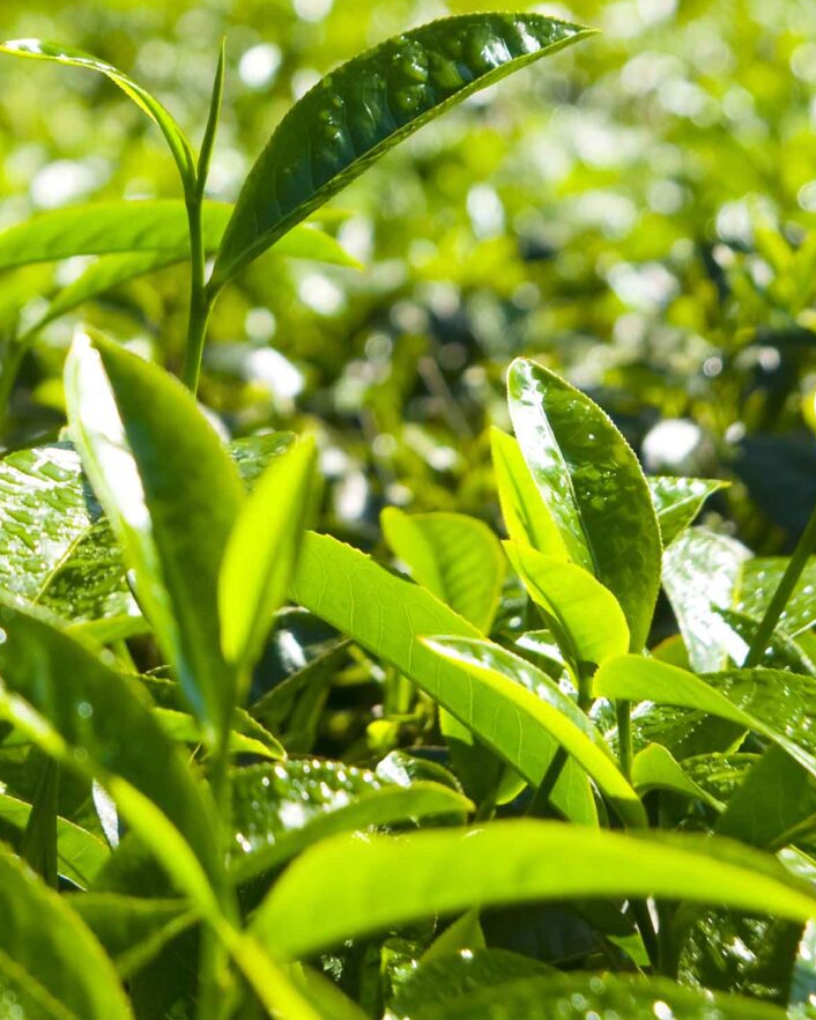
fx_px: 6156
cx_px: -176
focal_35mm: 204
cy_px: 101
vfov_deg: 9.4
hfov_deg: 7.5
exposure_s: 1/640
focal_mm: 50
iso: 200
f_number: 5
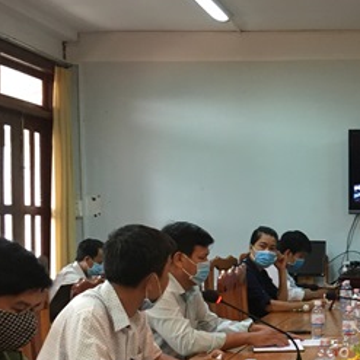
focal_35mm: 83
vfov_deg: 20.8
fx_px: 977
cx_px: 391
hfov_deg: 20.0
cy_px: 233
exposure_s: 1/33
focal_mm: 4.15
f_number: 2.2
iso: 125
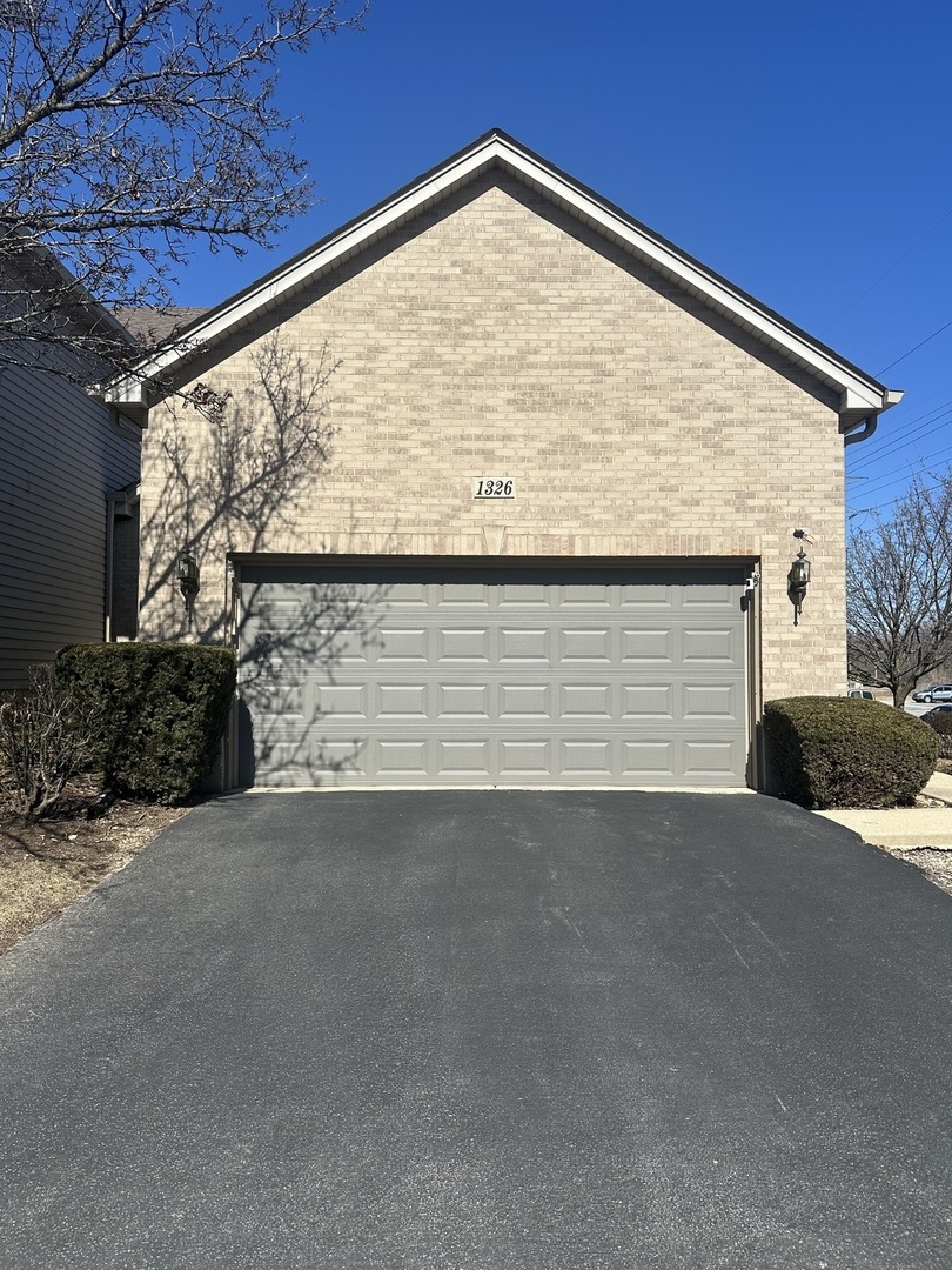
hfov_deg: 56.8
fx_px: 880
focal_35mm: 24
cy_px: 635
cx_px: 476
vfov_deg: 71.6
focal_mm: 6.86
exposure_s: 1/5848
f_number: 1.78
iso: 80
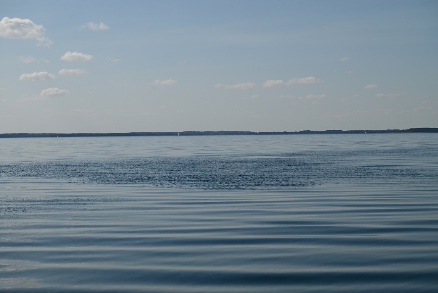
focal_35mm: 85
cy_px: 146
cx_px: 219
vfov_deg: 16.1
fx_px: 1034
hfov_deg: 23.9
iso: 100
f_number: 8
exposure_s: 1/1000
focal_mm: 85
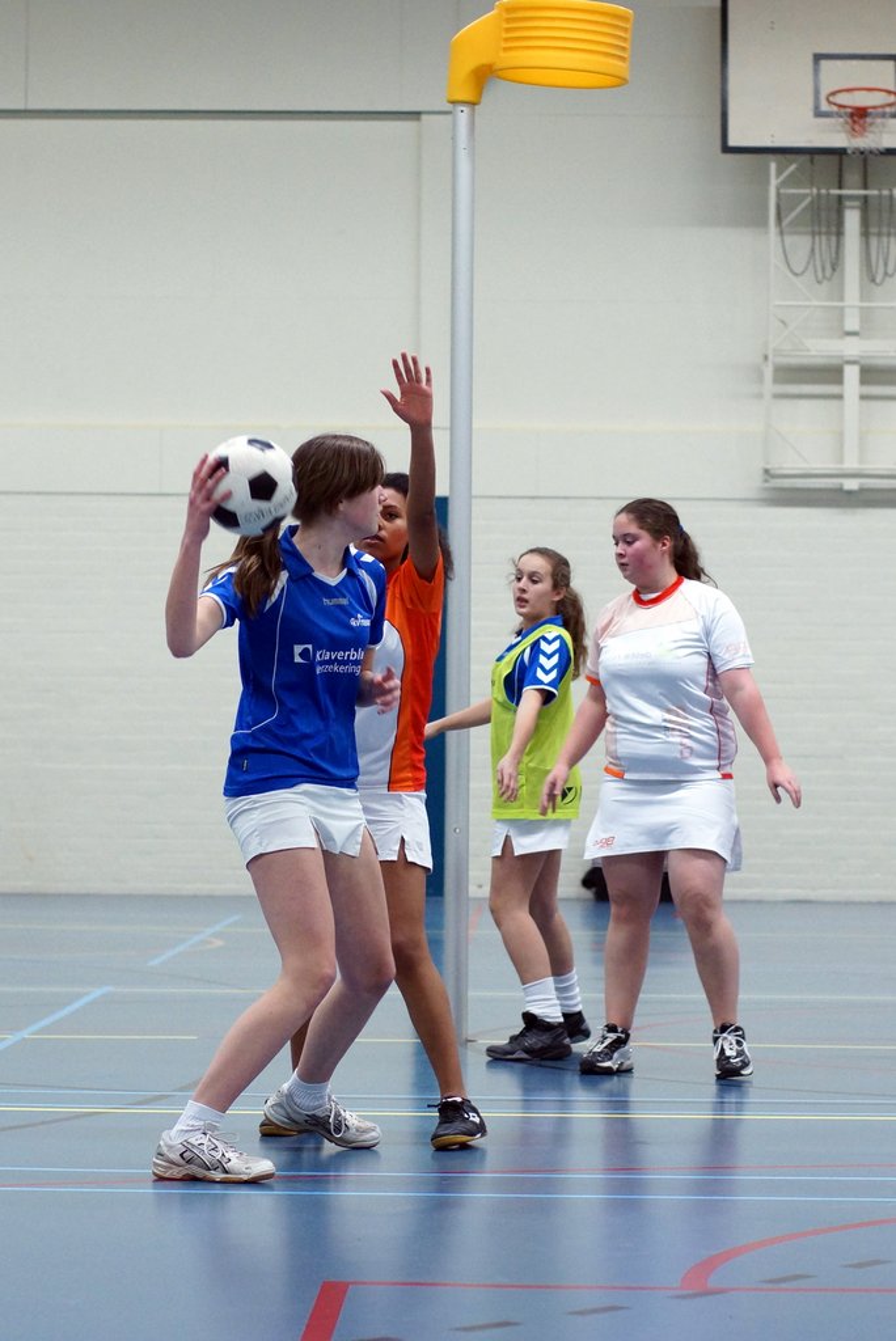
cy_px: 670
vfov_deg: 27.0
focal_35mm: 75
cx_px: 448
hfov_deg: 18.2
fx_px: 2796
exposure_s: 1/200
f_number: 2.2
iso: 1000
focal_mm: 50
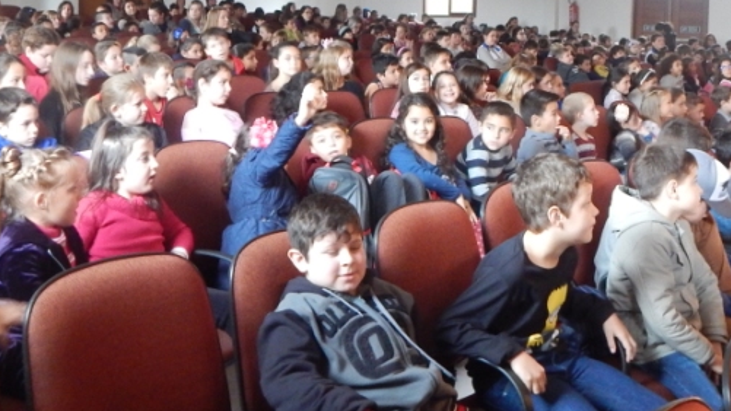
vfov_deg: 24.0
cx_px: 430
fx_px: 950
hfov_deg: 41.9
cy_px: 68
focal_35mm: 49
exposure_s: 1/13
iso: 400
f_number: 3
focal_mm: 4
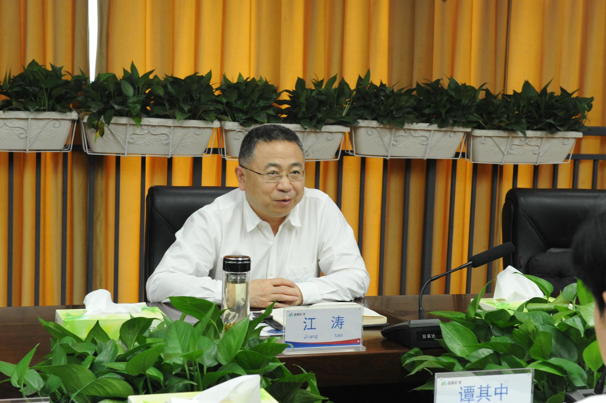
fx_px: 1178
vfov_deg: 19.4
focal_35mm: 70
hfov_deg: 28.9
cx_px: 303
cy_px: 202
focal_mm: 70
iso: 3200
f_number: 11
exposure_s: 1/40
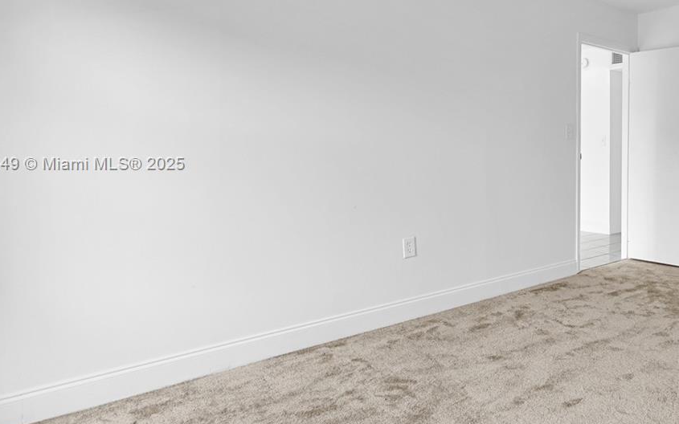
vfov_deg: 45.7
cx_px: 570
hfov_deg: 61.1
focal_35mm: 27
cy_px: 165
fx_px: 500
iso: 100
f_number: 4.5
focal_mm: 14
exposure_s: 1/80
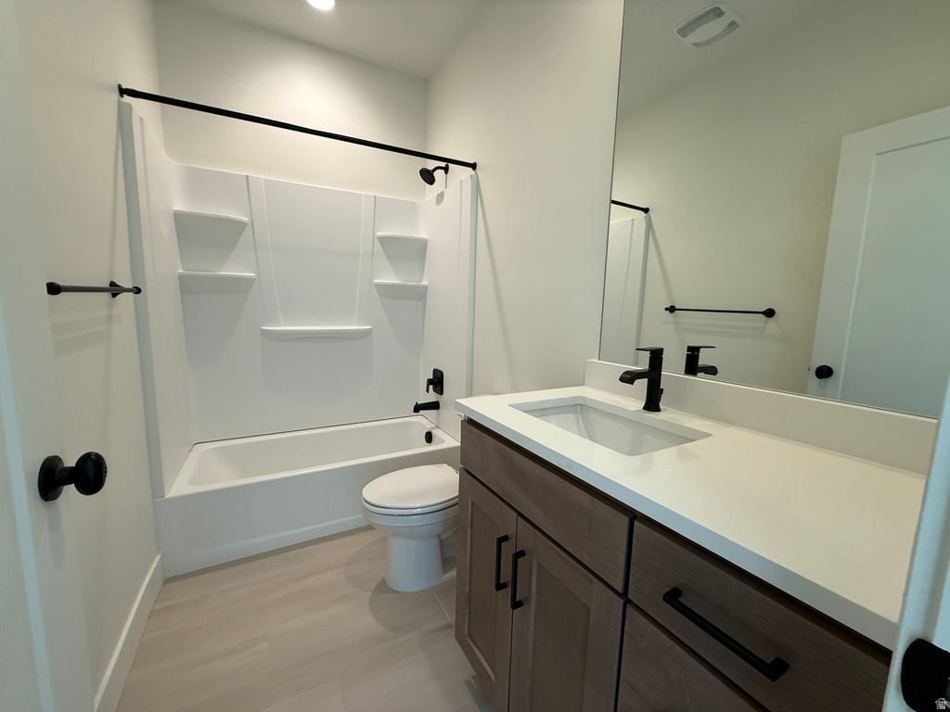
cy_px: 356
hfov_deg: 102.1
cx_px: 475
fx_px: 384
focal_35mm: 14
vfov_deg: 85.7
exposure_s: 1/120
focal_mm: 2.22
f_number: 2.2
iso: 125
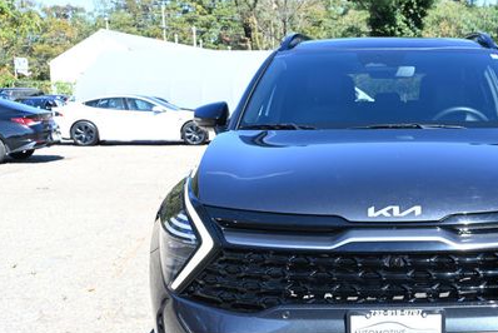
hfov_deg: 35.8
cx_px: 397
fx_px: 745
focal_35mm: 54
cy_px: 245
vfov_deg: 24.9
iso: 200
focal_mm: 33.5
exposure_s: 1/125
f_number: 9
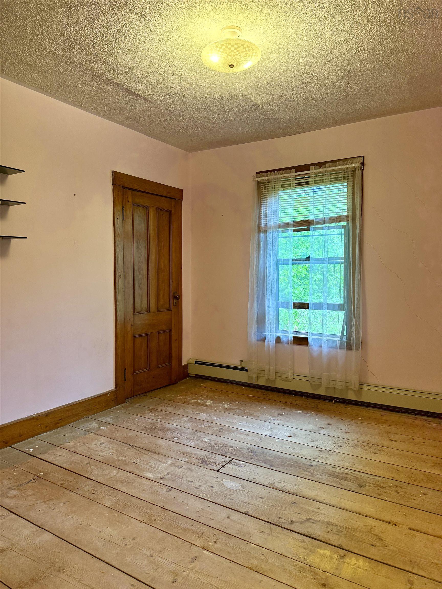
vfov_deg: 71.6
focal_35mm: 24
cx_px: 221
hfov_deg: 56.8
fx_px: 409
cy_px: 294
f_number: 1.78
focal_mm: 6.76
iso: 200
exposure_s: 1/60
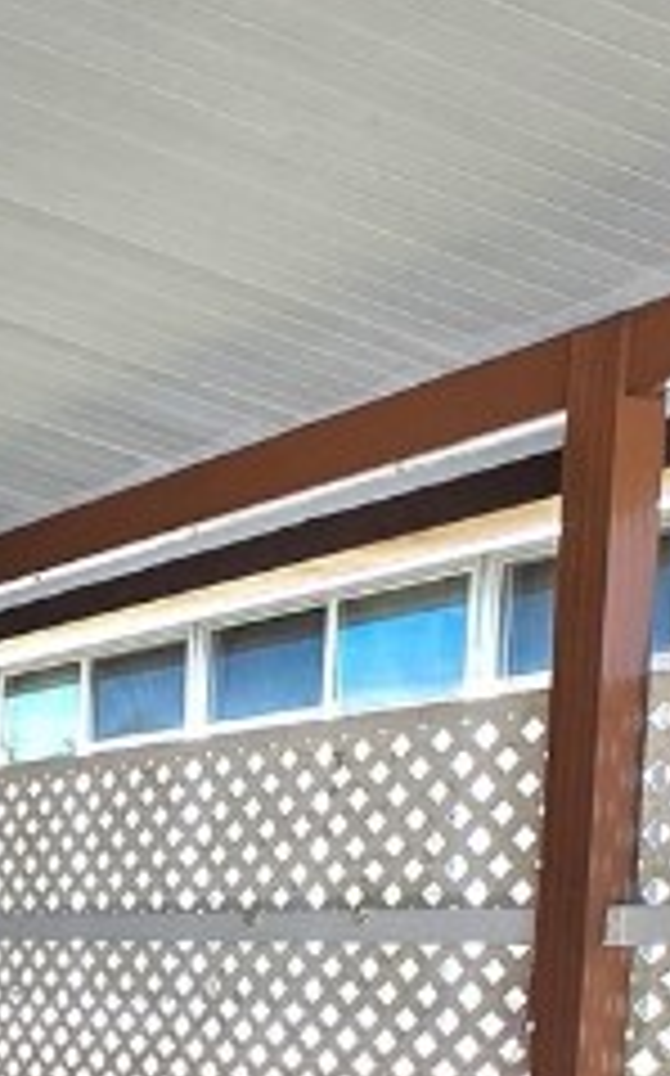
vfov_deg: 31.8
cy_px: 1090
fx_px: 1727
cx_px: -778
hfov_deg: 15.7
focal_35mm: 59
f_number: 1.9
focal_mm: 2.2
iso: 40
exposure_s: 1/312
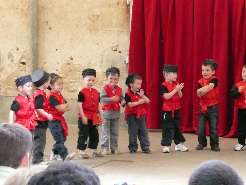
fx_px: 796
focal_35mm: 112
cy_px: 92
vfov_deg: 13.2
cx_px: 123
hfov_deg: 17.6
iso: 640
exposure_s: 1/30
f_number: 4.7
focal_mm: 18.4
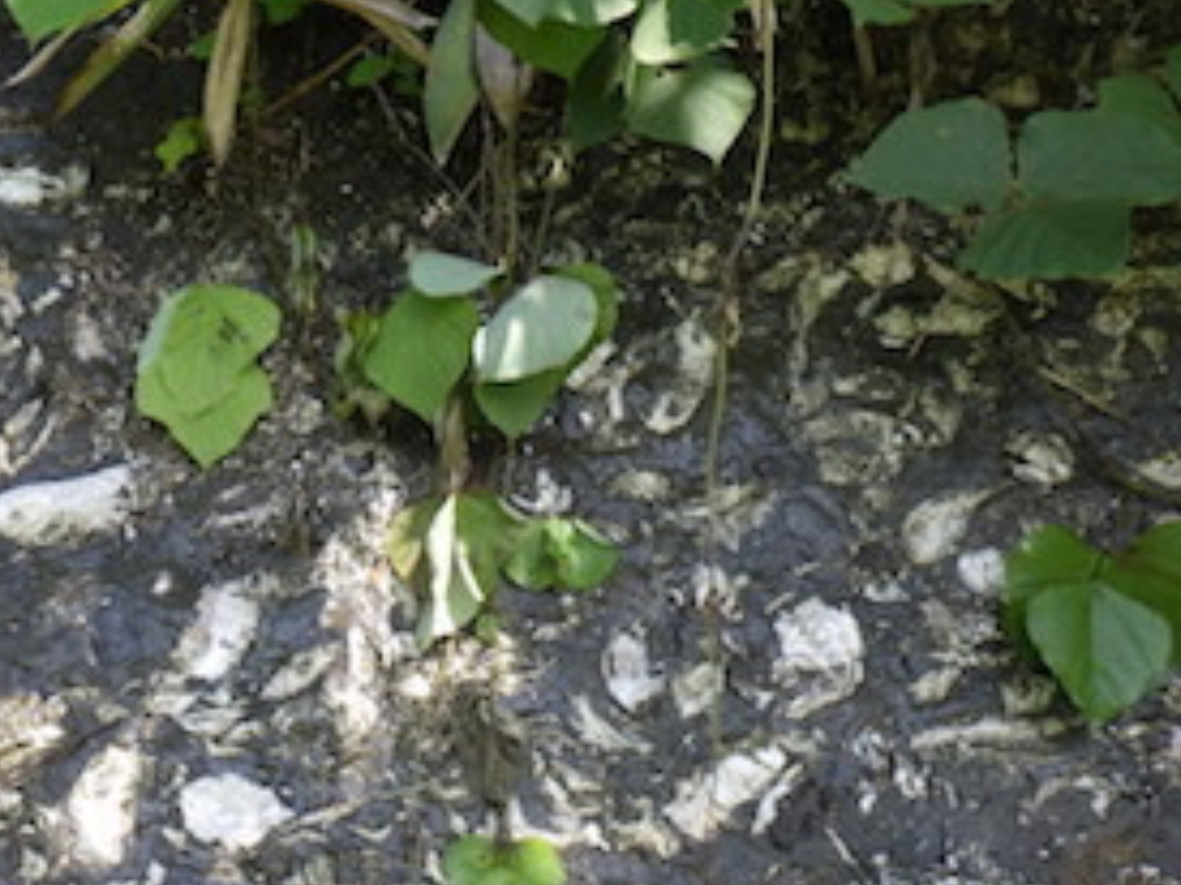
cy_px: 780
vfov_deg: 27.6
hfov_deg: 36.0
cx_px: 198
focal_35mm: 51
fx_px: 1739
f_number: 4.2
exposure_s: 1/160
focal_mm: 5
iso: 125
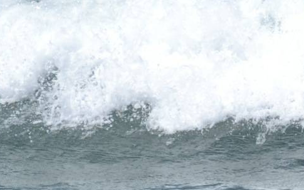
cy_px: 50
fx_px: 18059
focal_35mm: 2180
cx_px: 674
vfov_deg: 0.6
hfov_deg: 1.0
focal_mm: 300
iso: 800
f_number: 11
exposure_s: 1/1600
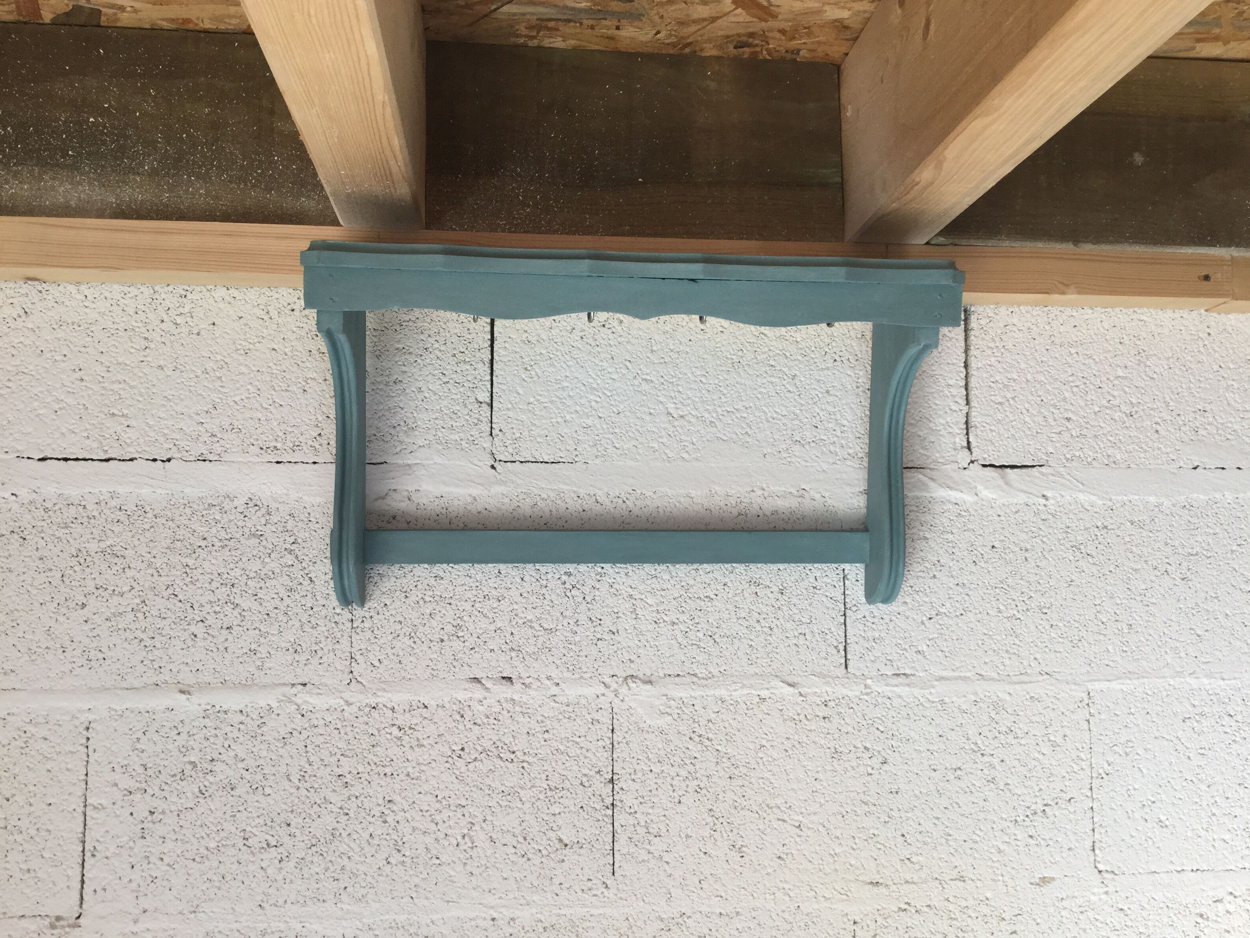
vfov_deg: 44.2
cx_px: 641
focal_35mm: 32
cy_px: 466
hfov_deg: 56.8
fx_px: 1156
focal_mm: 3.3
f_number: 2.4
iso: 50
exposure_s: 1/100
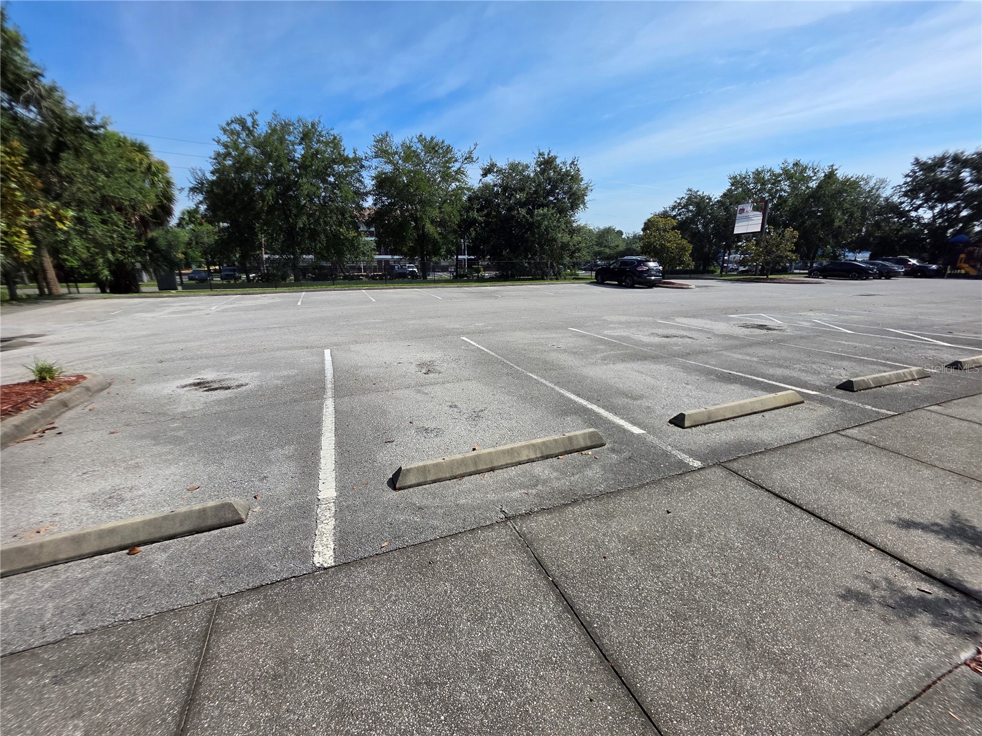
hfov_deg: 106.2
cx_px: 491
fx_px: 369
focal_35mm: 13
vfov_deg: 89.9
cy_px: 368
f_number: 1.9
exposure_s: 1/2843
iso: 40
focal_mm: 2.2
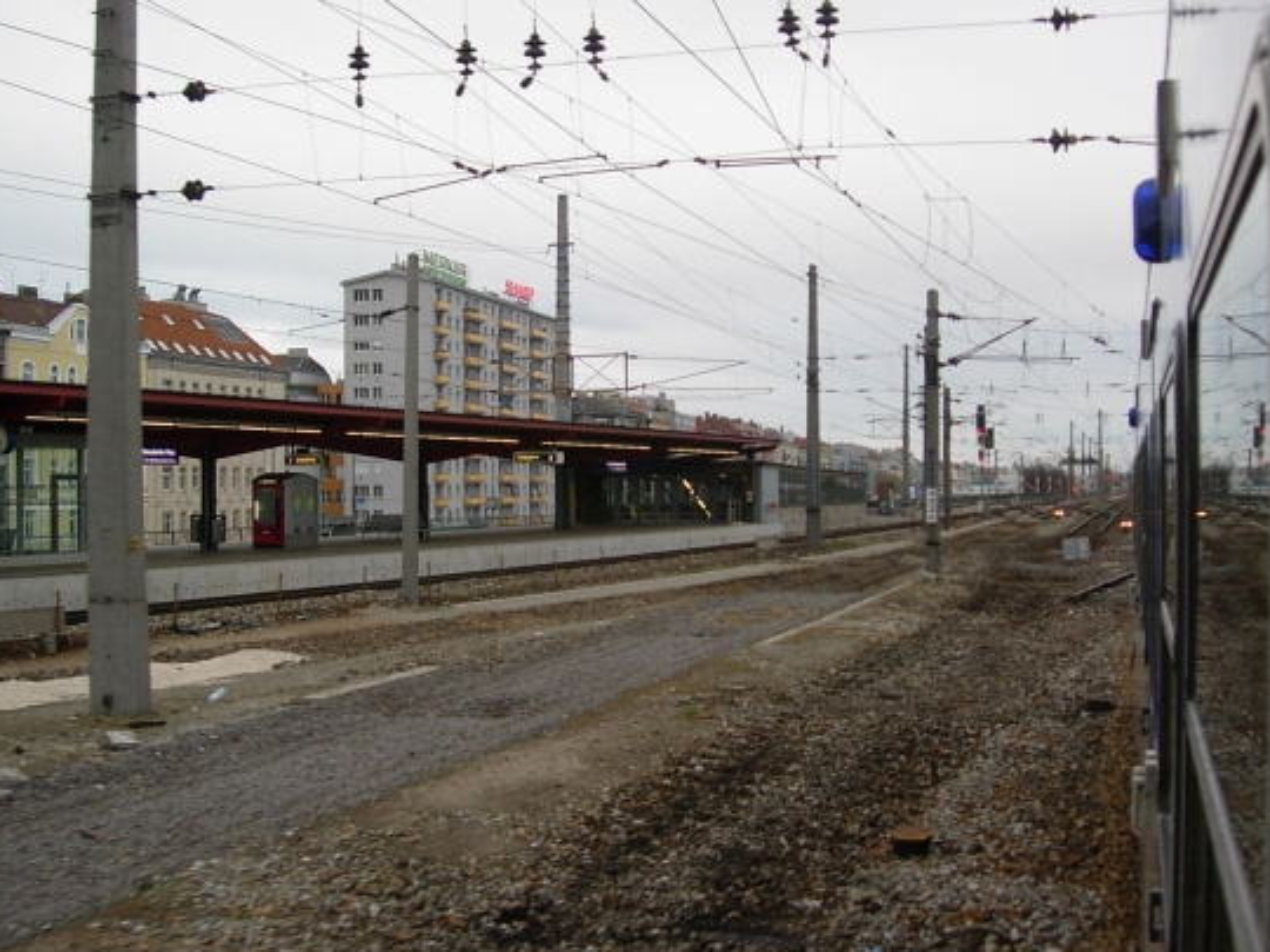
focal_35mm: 45
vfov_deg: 32.2
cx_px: 619
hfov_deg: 42.1
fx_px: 1651
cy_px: 508
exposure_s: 1/152
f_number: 2.8
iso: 79
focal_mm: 7.8
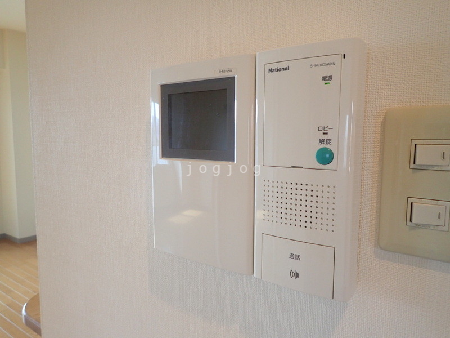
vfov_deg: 54.9
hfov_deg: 69.4
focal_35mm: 25
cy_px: 169
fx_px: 325
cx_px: 225
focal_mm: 4.5
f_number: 2
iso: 100
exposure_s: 1/80
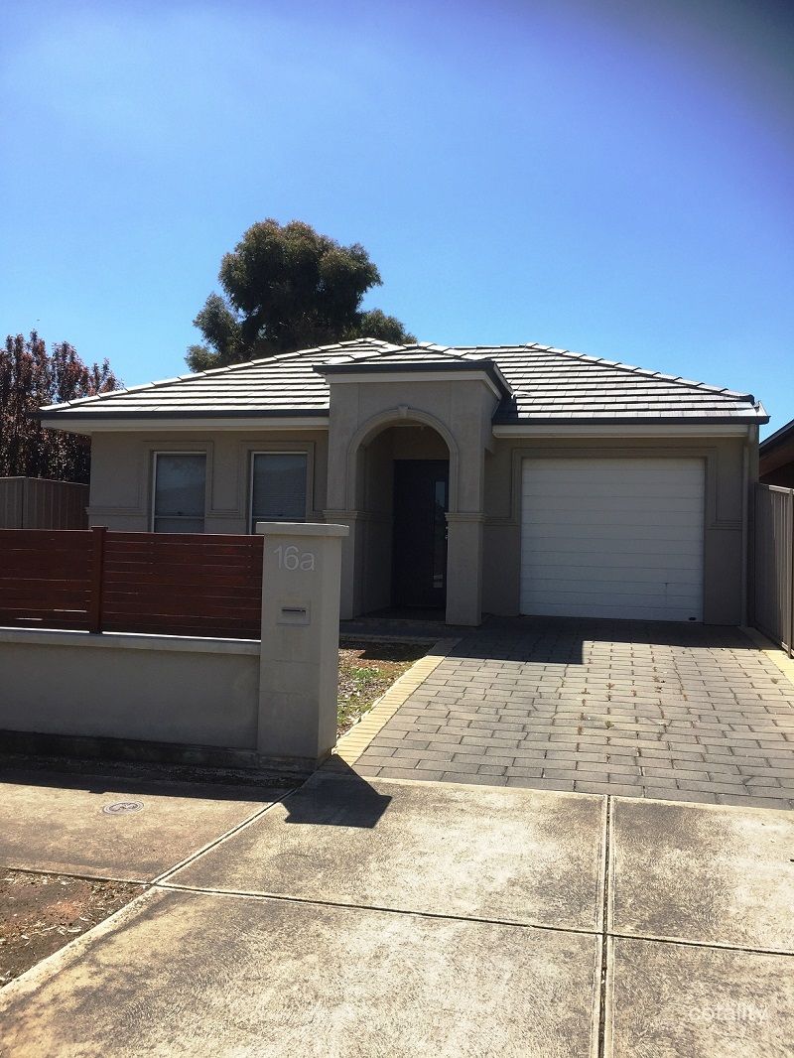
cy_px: 529
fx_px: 887
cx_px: 397
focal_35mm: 29
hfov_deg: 48.2
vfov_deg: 61.6
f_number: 2.2
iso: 32
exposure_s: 1/1582
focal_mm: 4.15
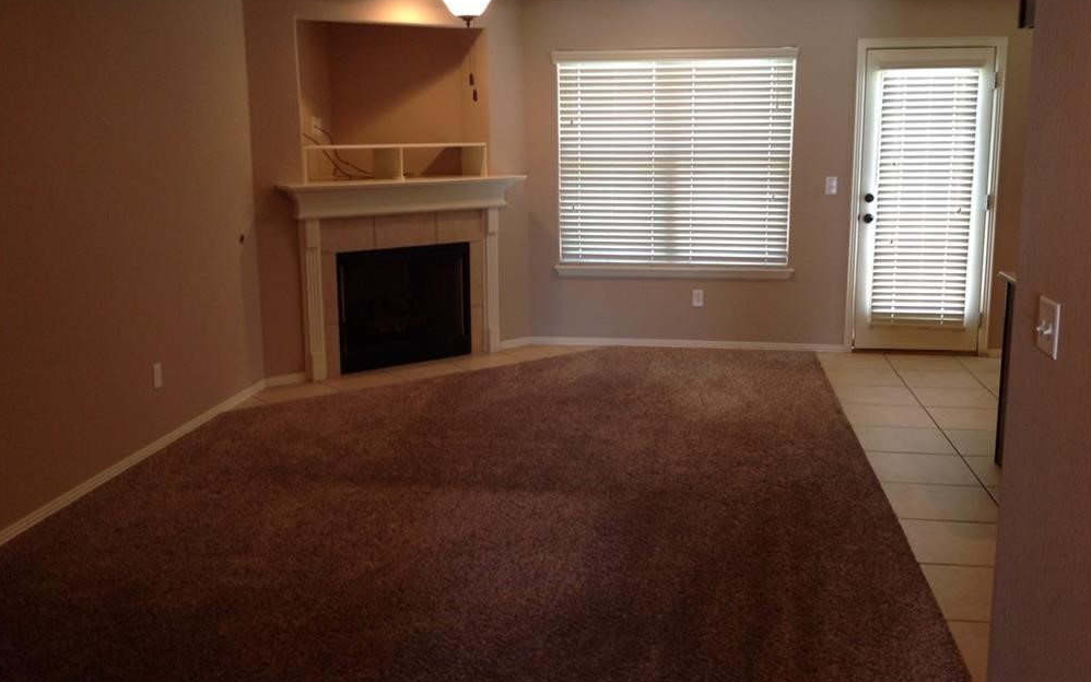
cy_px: 315
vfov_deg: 33.6
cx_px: 550
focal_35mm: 38
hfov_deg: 51.5
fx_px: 1130
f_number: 2.4
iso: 64
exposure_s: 1/15
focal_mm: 4.28
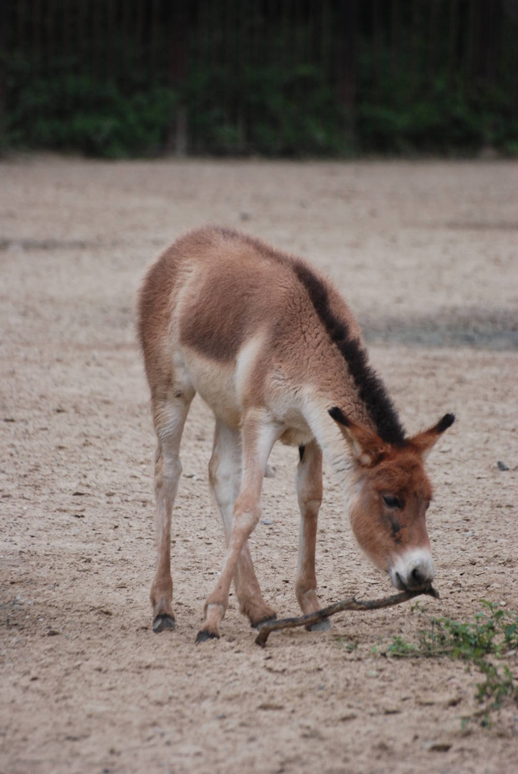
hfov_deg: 3.1
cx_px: 259
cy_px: 387
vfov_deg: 4.6
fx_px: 9685
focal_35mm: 450
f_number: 5.6
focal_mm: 300
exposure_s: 1/500
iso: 400
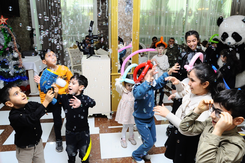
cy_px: 82
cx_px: 122
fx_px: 184
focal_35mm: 27
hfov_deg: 67.4
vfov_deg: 47.8
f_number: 7.1
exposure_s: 1/160
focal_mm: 18
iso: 1600
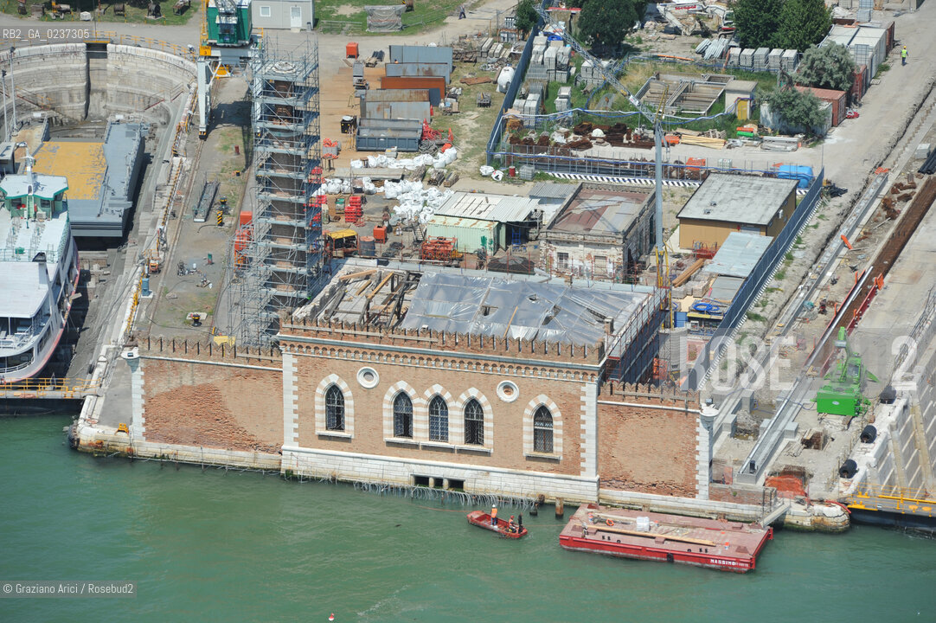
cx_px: 468
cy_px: 312
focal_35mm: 200
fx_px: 5197
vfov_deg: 6.9
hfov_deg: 10.3
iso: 400
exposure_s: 1/1600
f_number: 8
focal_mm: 200
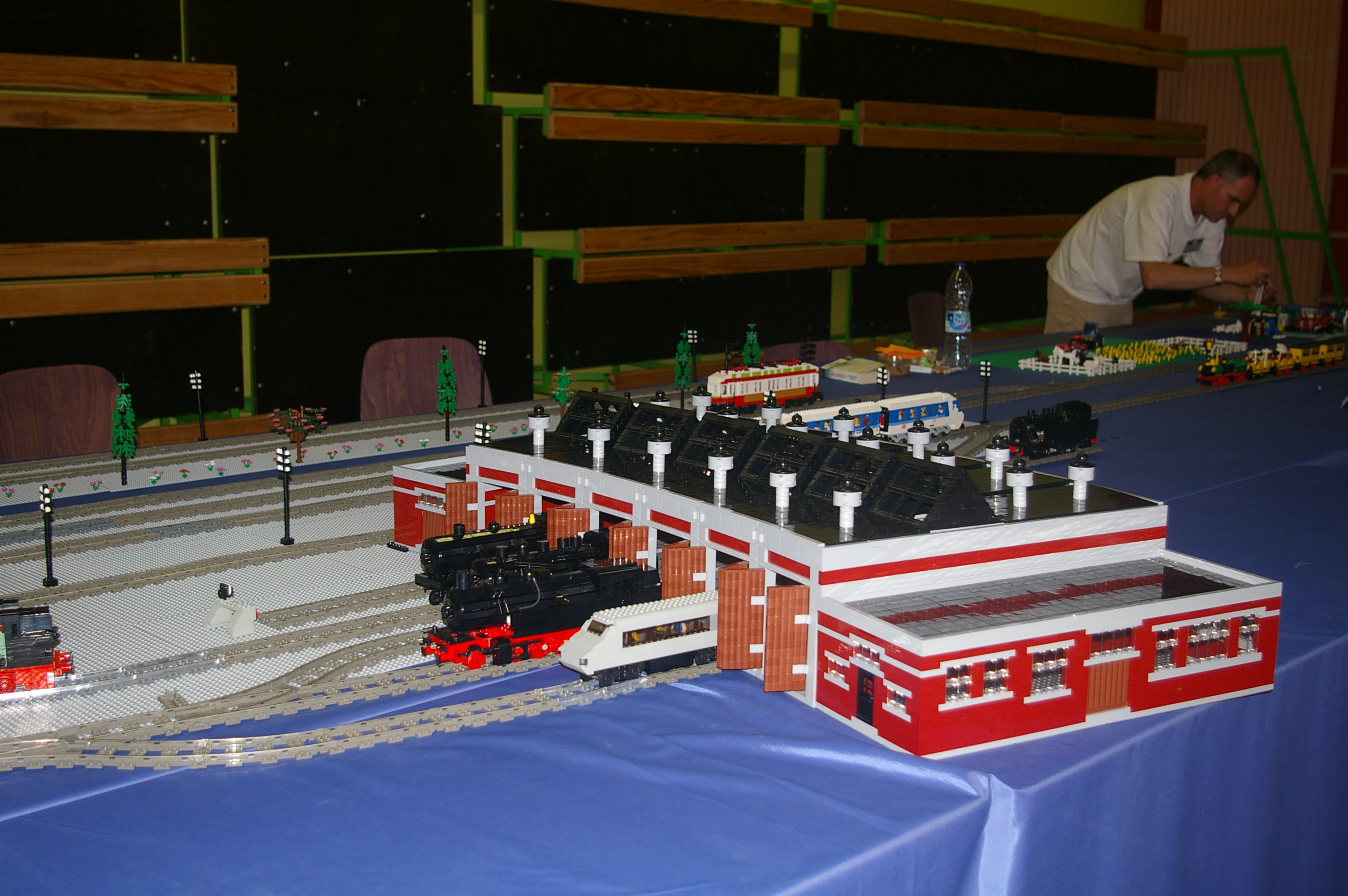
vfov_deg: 31.8
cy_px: 448
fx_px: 1571
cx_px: 674
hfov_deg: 46.4
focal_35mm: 42
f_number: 4
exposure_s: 1/45
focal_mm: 28
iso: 200
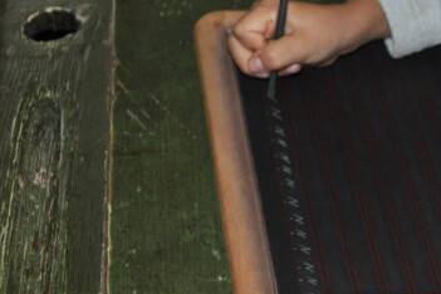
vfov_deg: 15.3
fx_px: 1090
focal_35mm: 89
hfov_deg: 22.0
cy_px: 114
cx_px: 441
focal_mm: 26
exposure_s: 1/60
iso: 800
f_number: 4.2
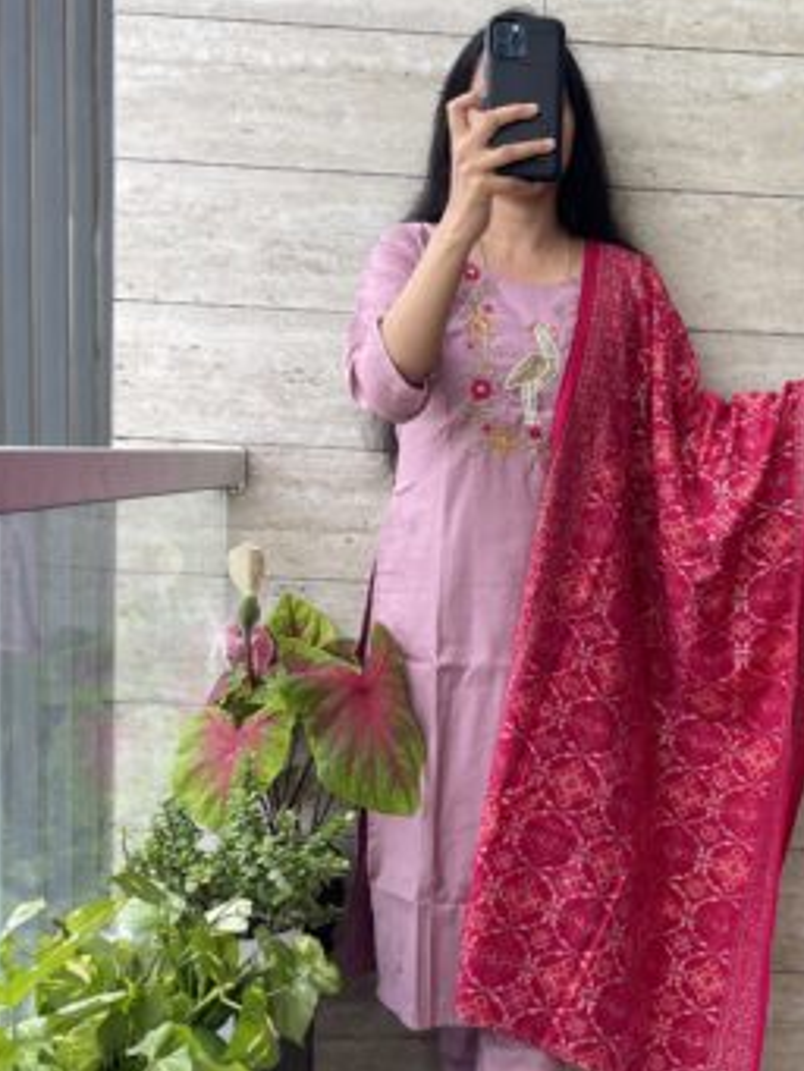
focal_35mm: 41
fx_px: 1269
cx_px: 587
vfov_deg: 45.7
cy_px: 600
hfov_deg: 34.5
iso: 80
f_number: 1.6
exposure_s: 1/100
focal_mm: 5.1
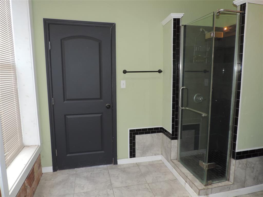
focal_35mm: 24
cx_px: 132
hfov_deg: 71.6
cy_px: 98
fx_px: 182
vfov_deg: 56.8
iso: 200
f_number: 3
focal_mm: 4.3
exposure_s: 1/30
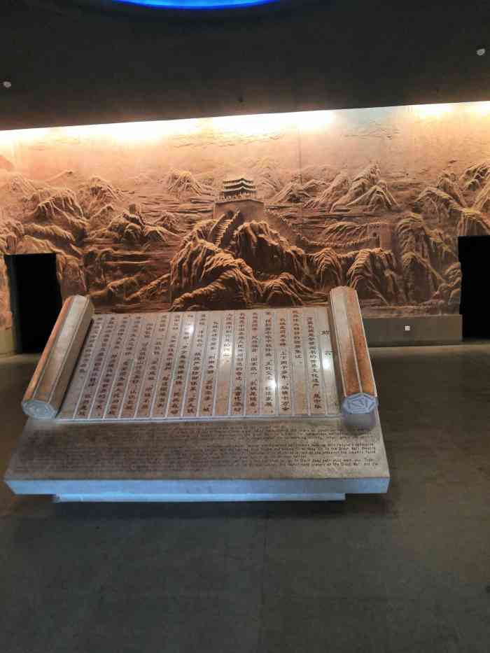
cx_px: 245
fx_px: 509
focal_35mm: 27
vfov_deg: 65.3
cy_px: 326
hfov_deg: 51.4
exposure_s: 1/25.8
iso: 400
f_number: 1.8
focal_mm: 3.95
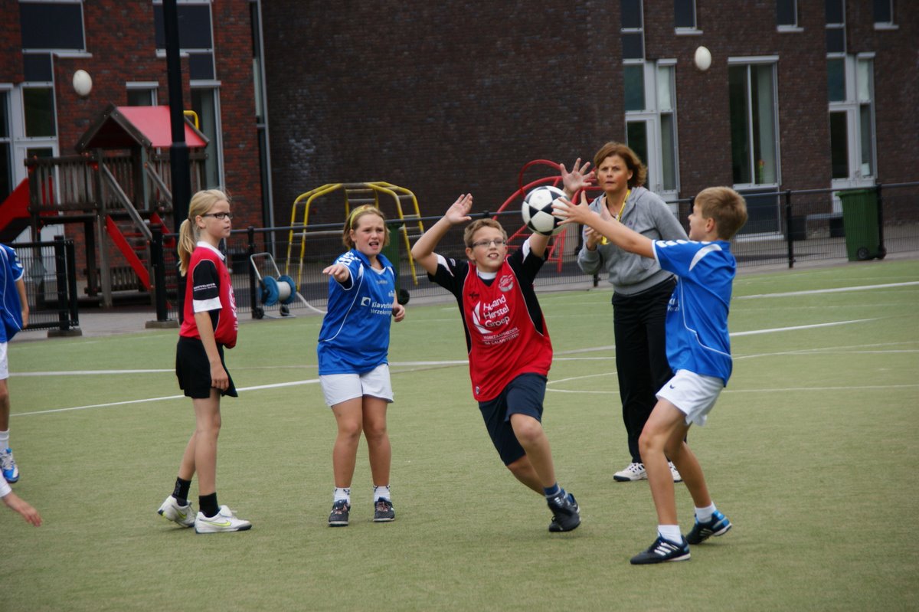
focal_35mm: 202
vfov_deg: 6.8
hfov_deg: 10.2
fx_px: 5167
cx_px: 460
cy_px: 306
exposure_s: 1/400
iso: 200
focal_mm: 135
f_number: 6.3
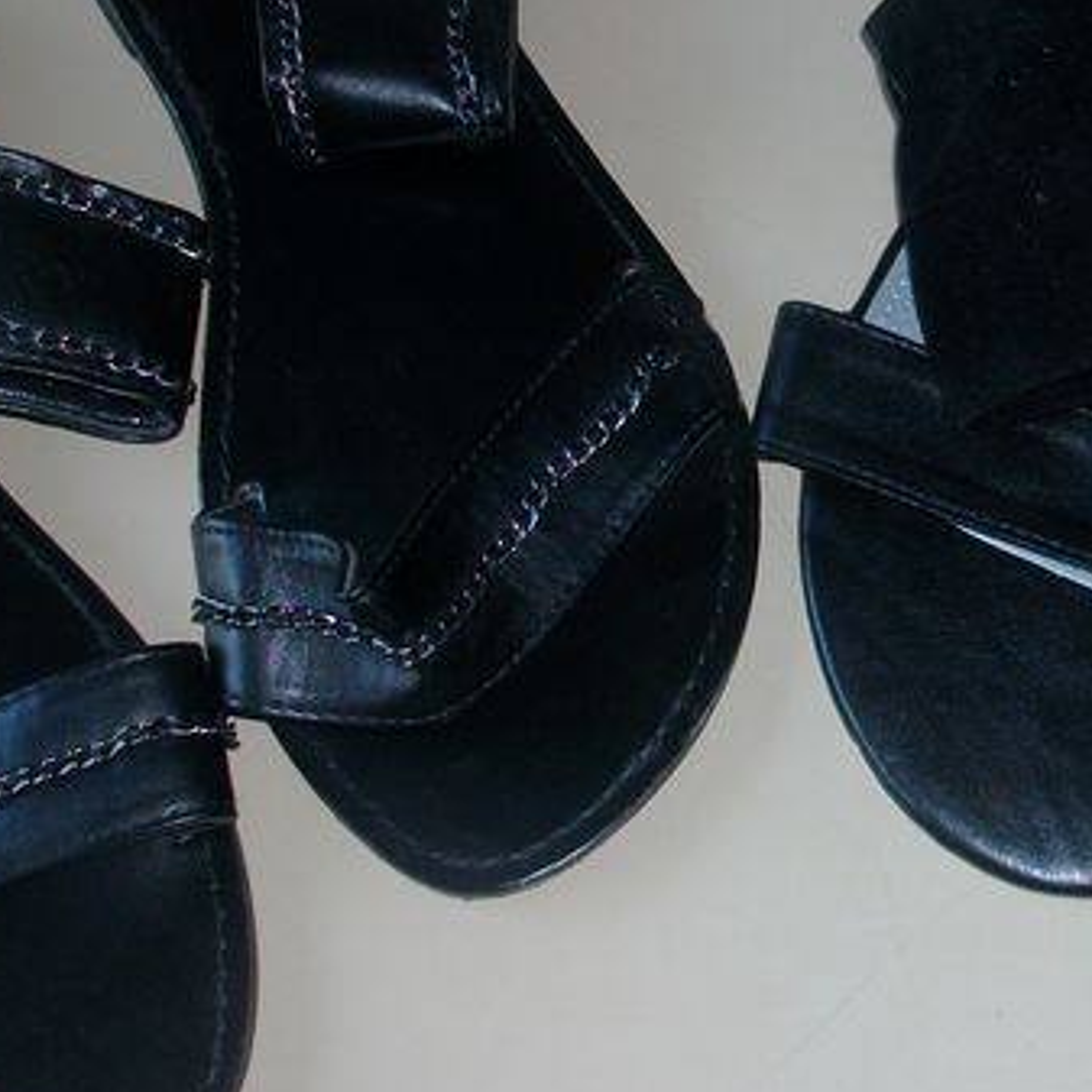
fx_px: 2998
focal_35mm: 84
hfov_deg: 20.2
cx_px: 1005
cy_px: 376
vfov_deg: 20.6
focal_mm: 5.7
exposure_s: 1/40
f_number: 2.9
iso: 80
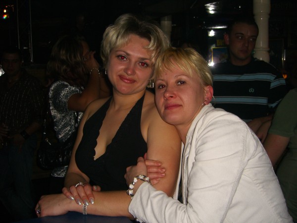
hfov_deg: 49.0
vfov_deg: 37.7
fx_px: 326
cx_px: 148
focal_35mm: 38
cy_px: 112
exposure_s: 1/60
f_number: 2.8
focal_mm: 7.9
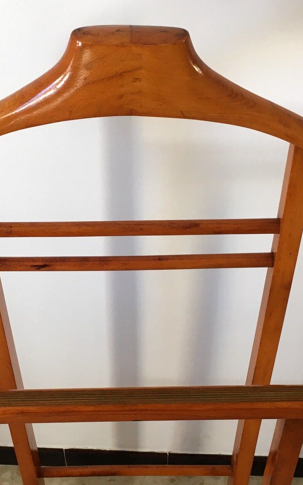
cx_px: 132
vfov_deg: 38.1
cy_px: 269
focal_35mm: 53
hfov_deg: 24.4
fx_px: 700
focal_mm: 4.15
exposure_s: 1/33
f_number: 2.2
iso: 25
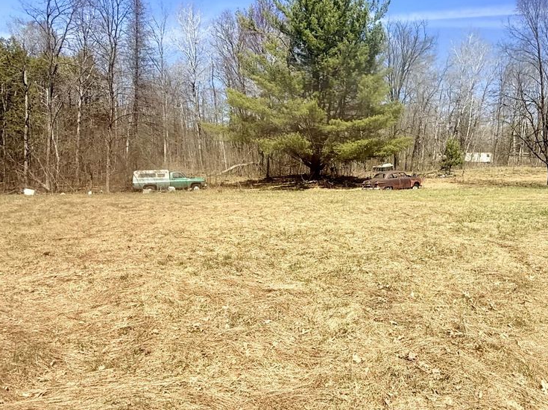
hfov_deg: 64.7
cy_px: 187
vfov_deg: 53.0
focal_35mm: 26
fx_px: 412
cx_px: 385
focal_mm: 2.22
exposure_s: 1/1613
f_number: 2.2
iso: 50
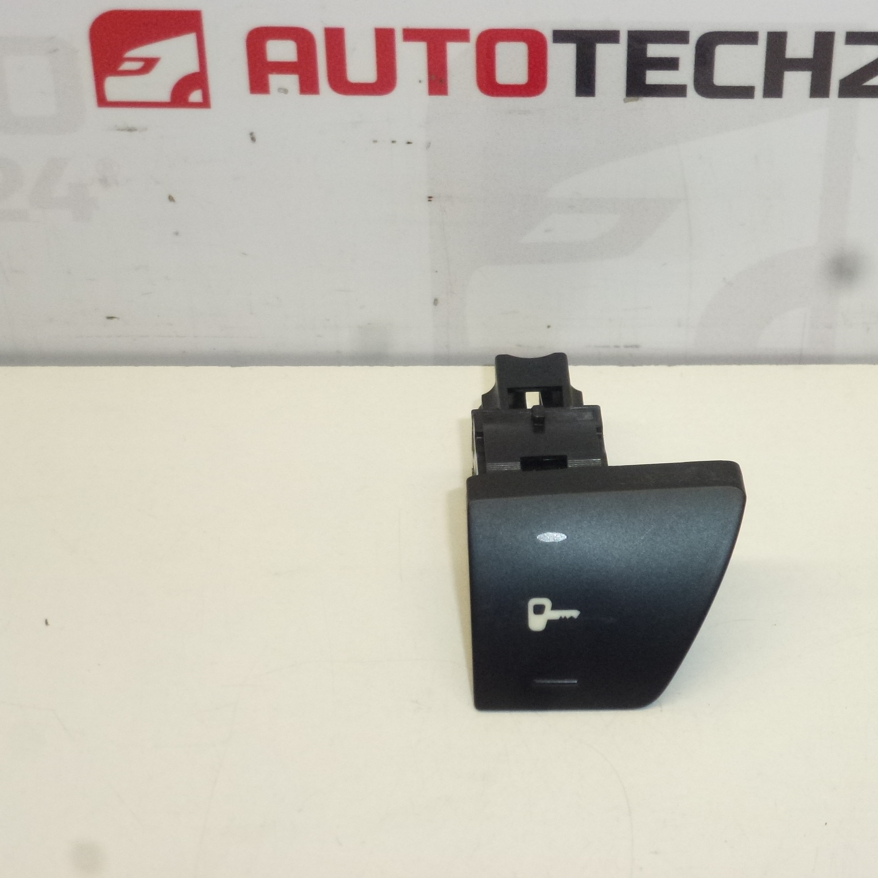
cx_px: 557
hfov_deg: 20.6
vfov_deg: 20.6
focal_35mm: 84
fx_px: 2410
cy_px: 440
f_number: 4.7
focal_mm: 12.7
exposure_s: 1/250
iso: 400
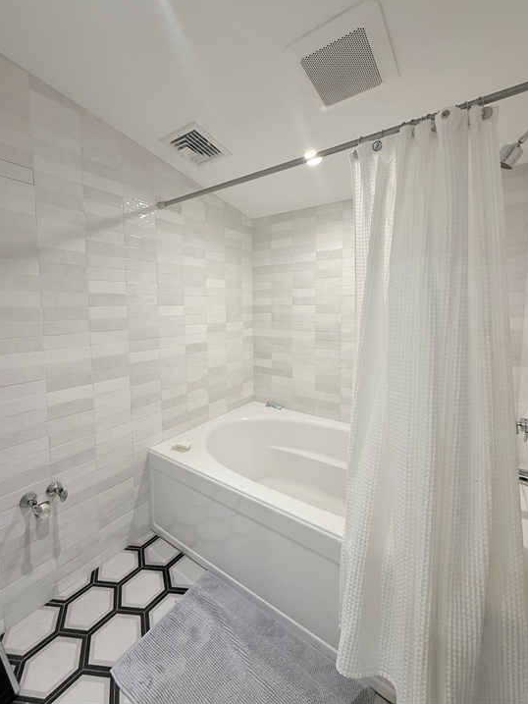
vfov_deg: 98.0
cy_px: 328
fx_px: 305
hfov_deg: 81.8
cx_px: 264
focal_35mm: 15
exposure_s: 1/120
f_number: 2.2
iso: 160
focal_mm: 2.22
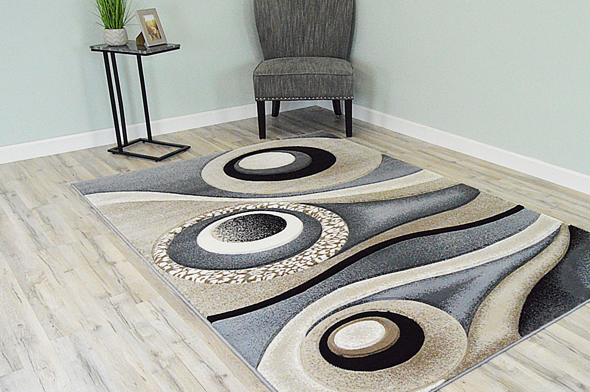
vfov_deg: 33.3
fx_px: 655
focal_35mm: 40
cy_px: 216
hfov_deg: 48.2
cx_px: 354
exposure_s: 1/160
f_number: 6.3
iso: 6400
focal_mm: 22
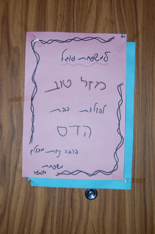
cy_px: 117
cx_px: 78
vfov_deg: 38.9
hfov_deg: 26.4
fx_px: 330
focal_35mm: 51
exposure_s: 1/60
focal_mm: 34
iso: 400
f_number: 4.5
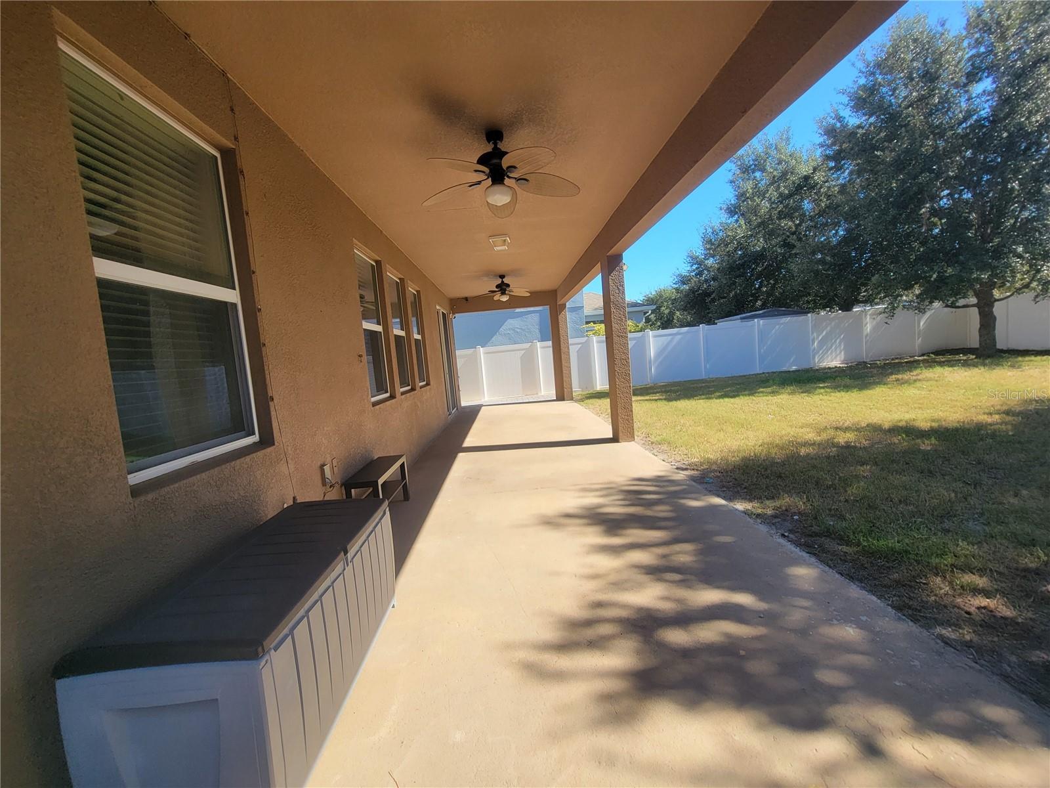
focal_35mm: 13
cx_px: 525
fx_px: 394
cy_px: 394
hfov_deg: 106.2
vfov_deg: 89.9
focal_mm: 2.2
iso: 50
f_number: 2.2
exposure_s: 1/461
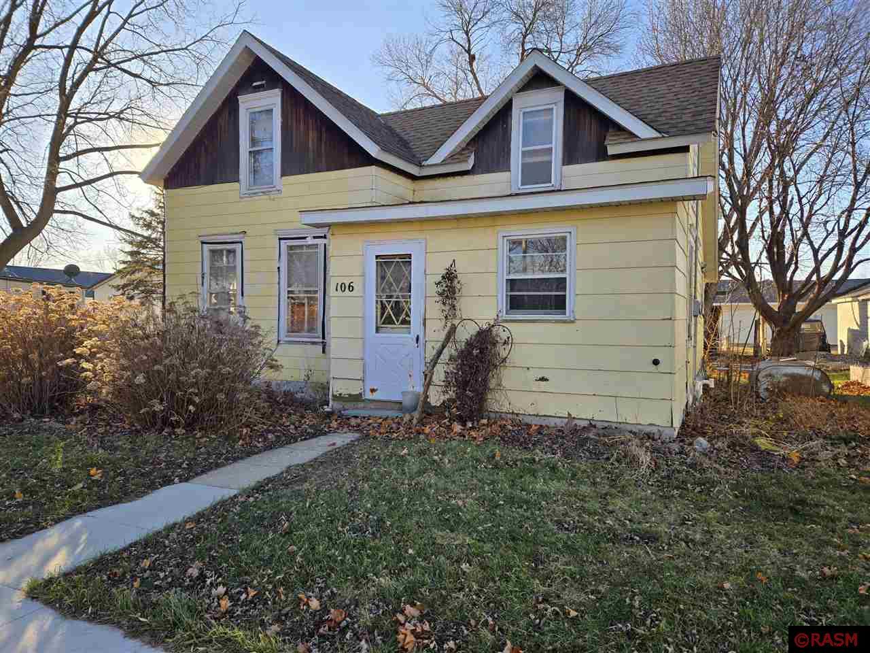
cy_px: 326
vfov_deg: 58.9
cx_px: 435
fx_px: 578
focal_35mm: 23
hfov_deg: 73.9
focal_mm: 5.4
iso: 25
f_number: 1.8
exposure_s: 1/834
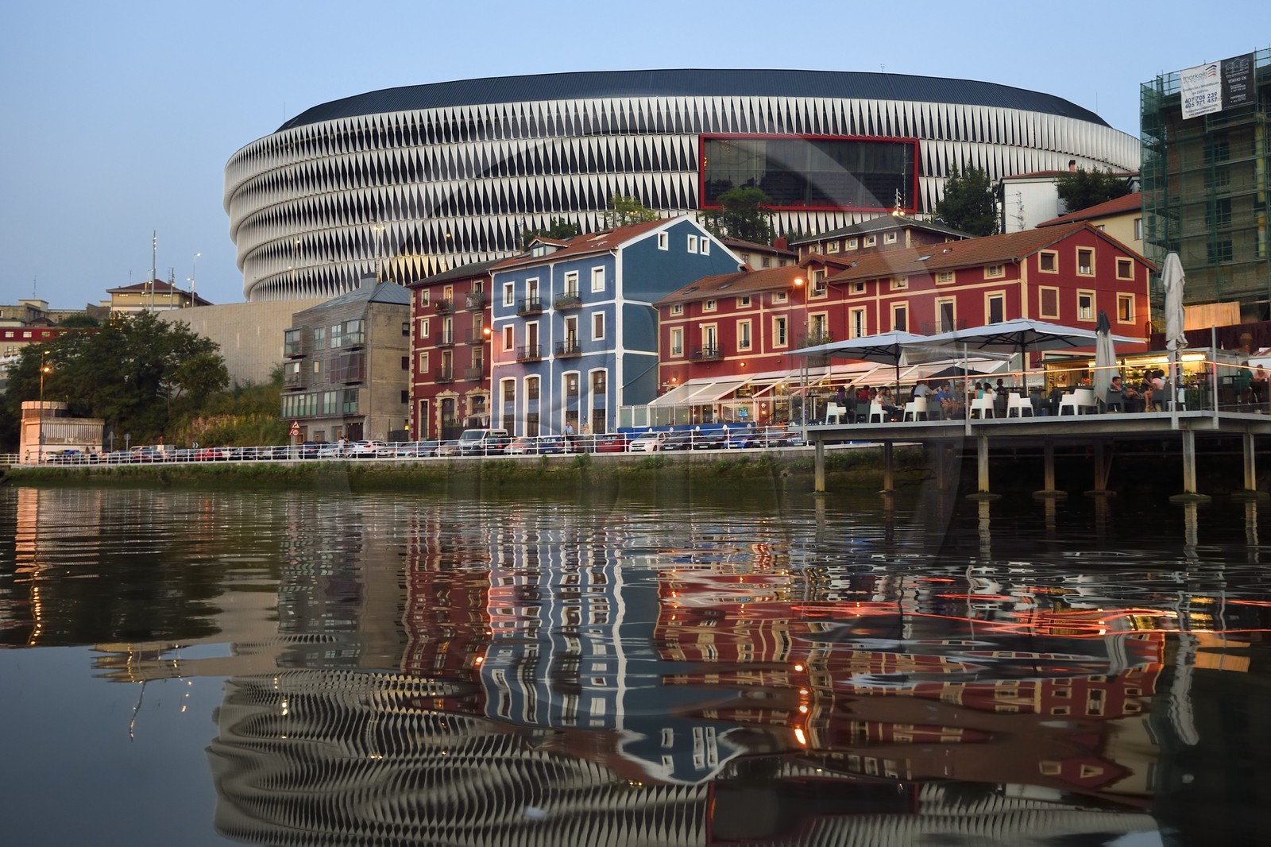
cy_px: 424
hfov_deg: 55.8
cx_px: 636
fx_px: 1200
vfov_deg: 38.9
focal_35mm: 34
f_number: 5
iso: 1250
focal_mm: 34
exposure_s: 1/60
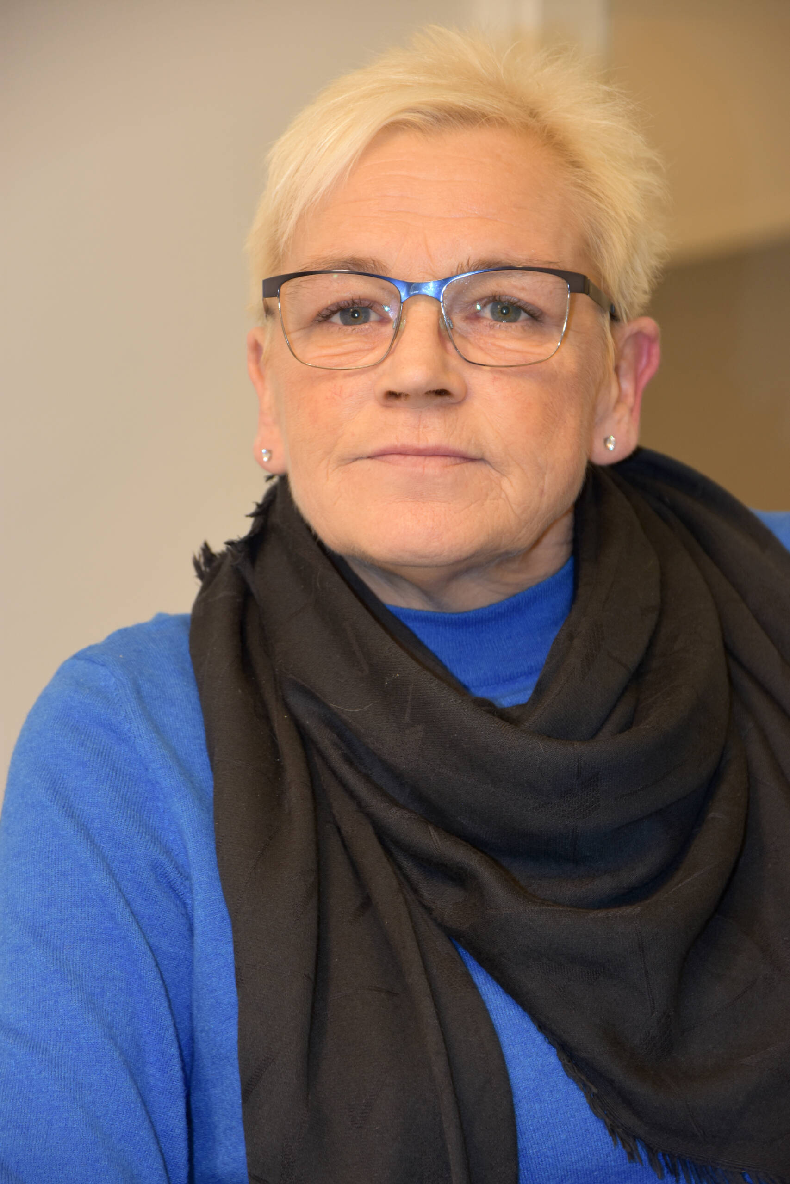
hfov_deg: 13.0
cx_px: 395
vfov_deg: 19.5
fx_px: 3456
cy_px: 592
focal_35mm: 105
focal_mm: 70
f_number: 4
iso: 400
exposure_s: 1/60
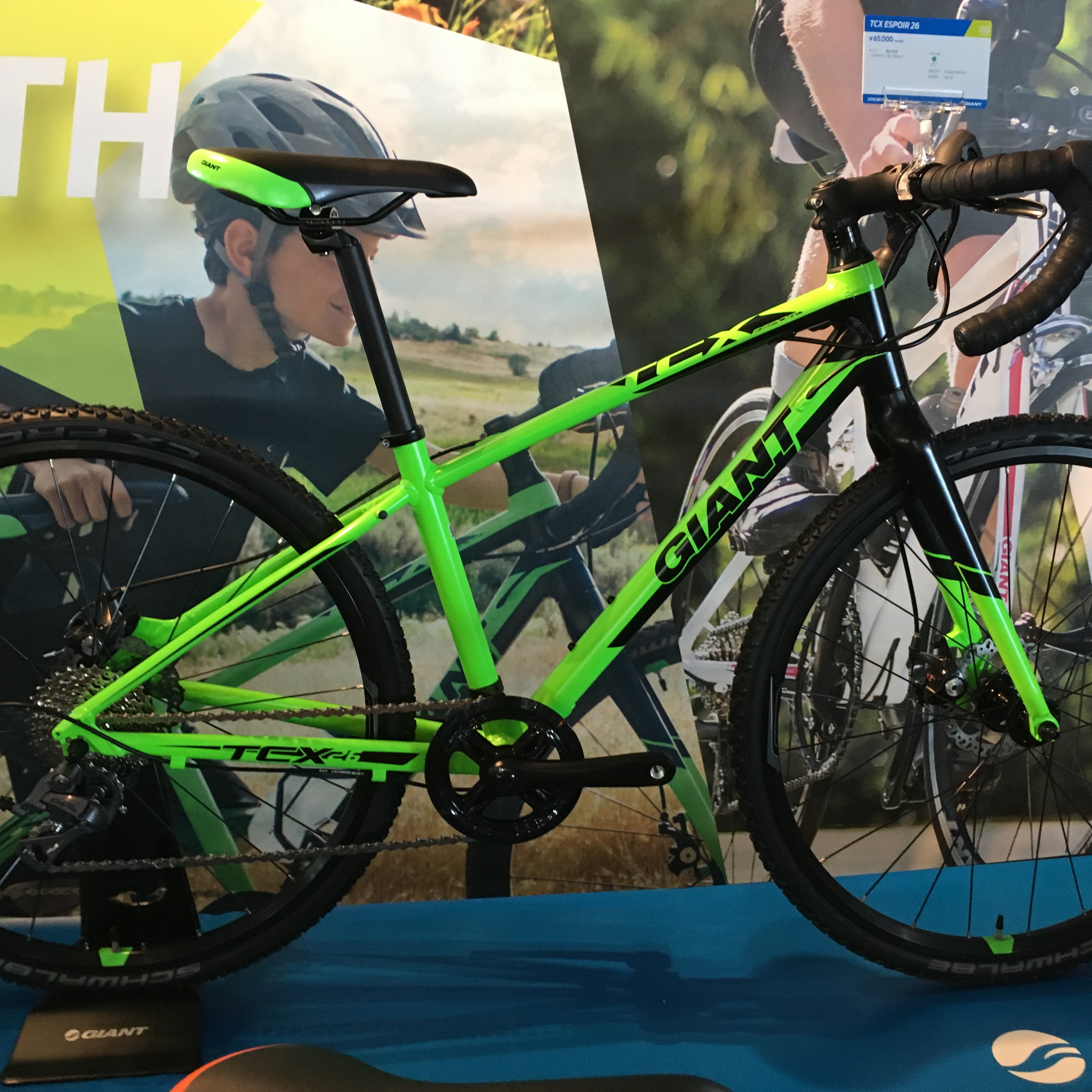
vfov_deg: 47.2
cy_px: 540
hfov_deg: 47.2
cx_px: 555
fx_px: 1249
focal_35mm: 35
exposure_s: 1/30
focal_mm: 4.15
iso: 125
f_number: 2.2
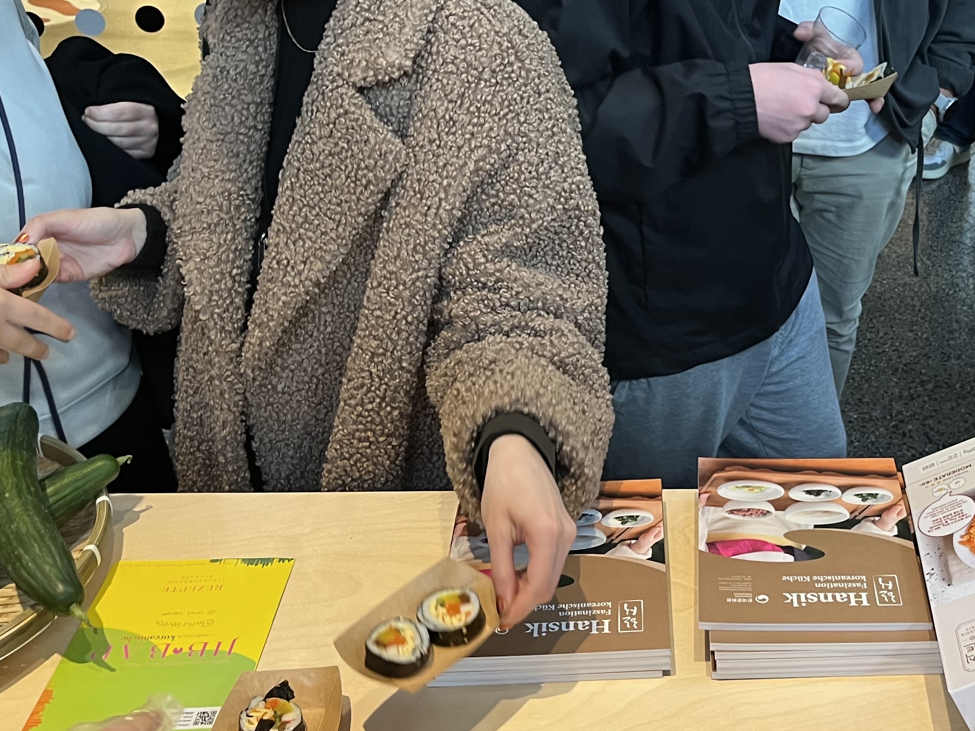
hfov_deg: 38.0
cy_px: 302
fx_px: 1380
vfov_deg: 29.6
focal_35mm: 49
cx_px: 724
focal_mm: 5.1
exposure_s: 1/50
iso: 125
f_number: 1.6
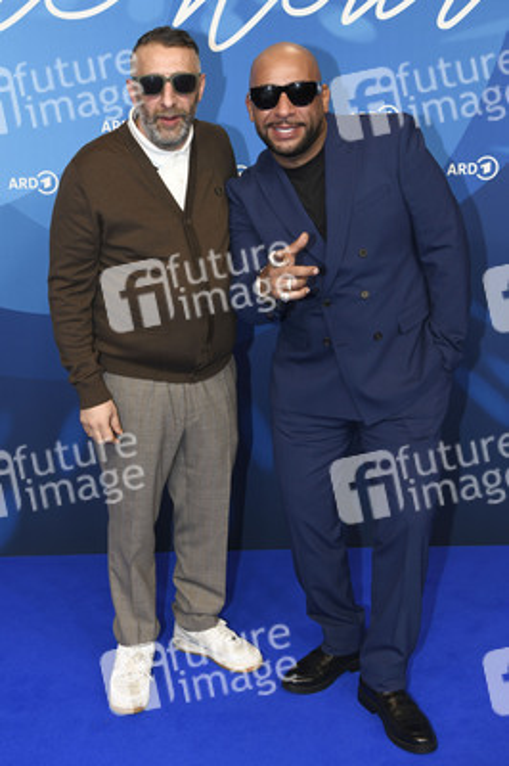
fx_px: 935
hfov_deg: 30.5
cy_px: 383
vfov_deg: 44.5
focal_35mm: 44
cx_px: 254
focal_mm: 44
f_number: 5
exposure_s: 1/250
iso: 800
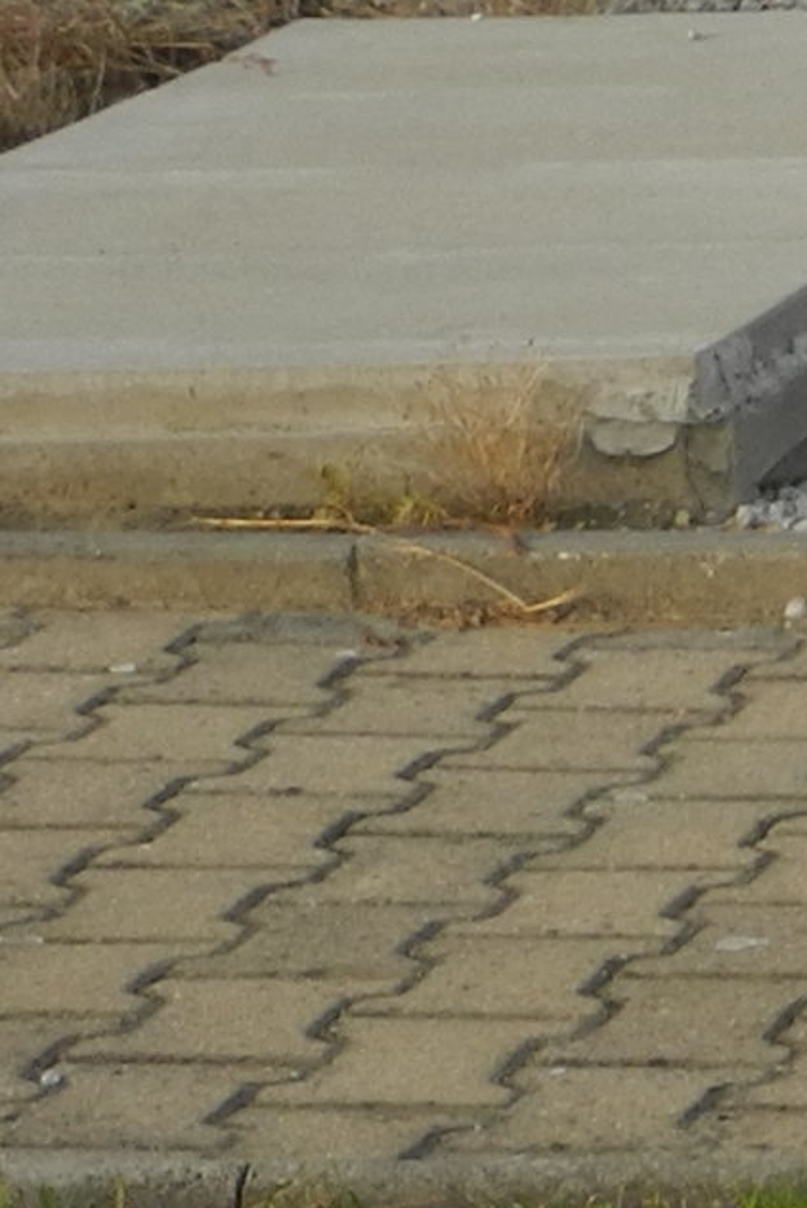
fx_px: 9068
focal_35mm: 270
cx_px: 3442
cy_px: 1906
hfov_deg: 4.6
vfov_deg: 7.5
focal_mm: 9.7
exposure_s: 1/320
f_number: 3.2
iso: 100
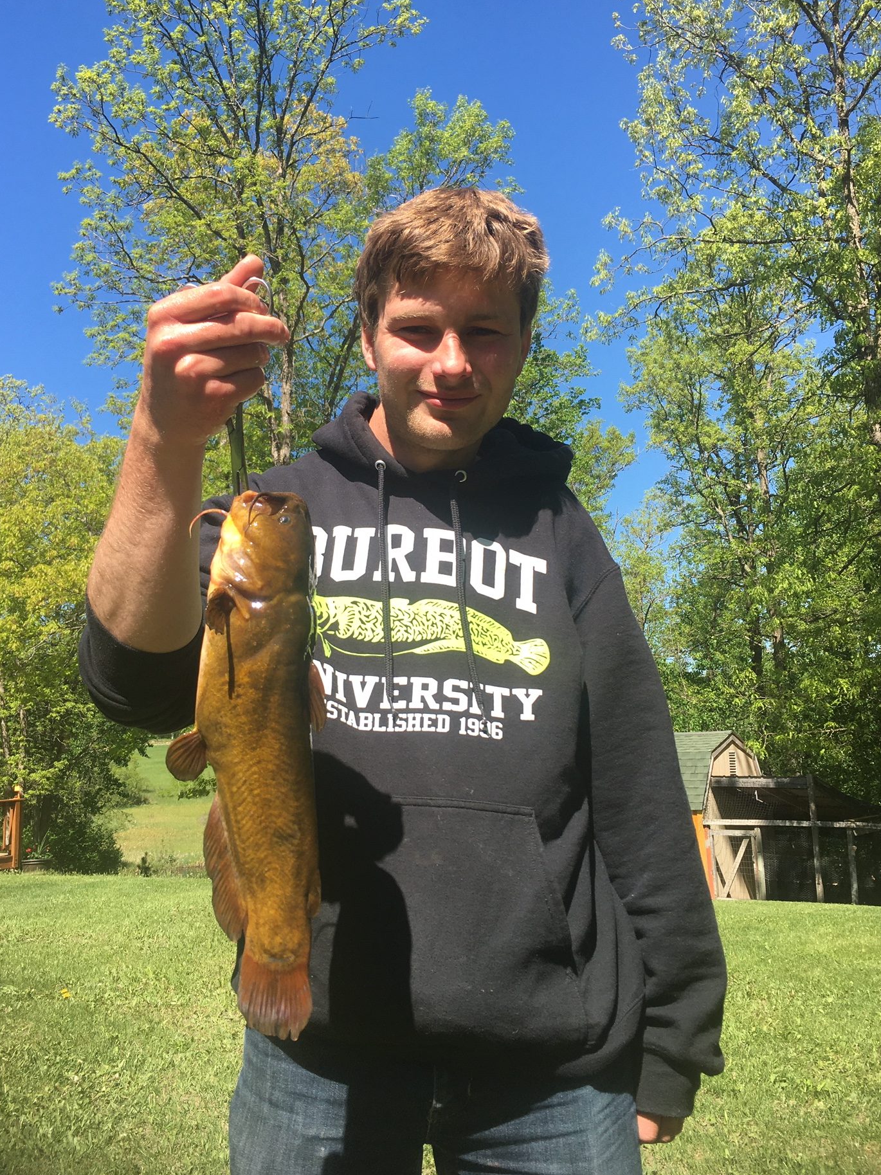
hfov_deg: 44.1
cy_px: 563
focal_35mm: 32
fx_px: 1086
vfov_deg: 56.8
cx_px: 419
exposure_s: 1/657
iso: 25
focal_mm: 4.15
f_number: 2.2
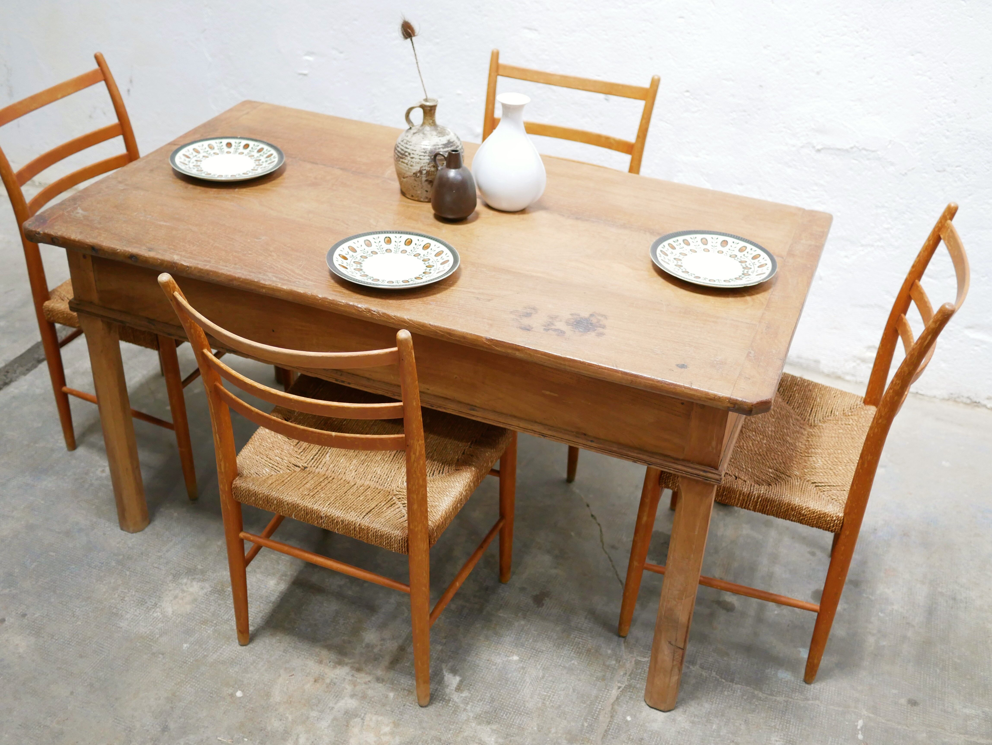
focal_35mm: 40
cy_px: 372
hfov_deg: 46.8
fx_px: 1147
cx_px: 496
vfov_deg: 36.0
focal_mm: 20
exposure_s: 1/60
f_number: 1.7
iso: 1000
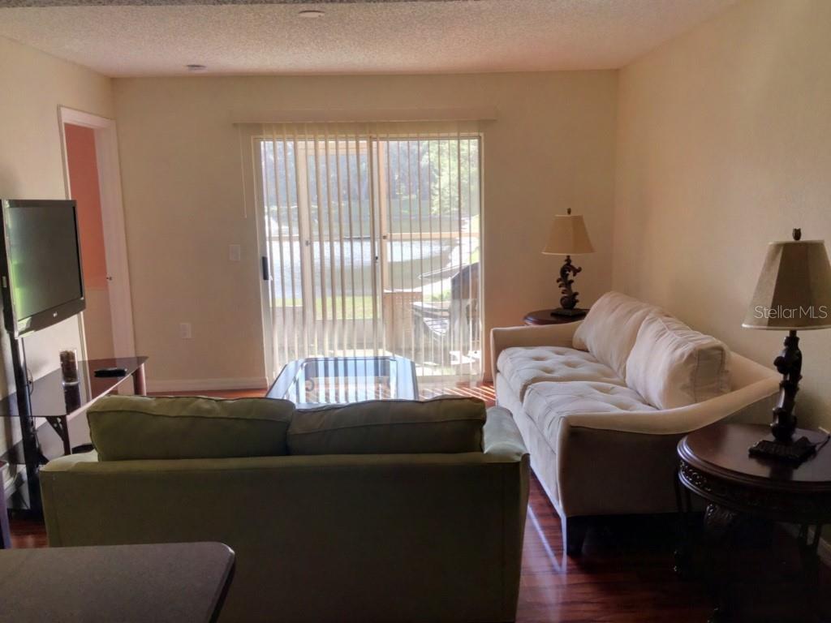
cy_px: 312
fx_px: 744
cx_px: 416
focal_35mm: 31
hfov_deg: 58.4
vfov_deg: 45.4
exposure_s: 1/60
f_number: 2.4
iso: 25
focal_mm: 3.3
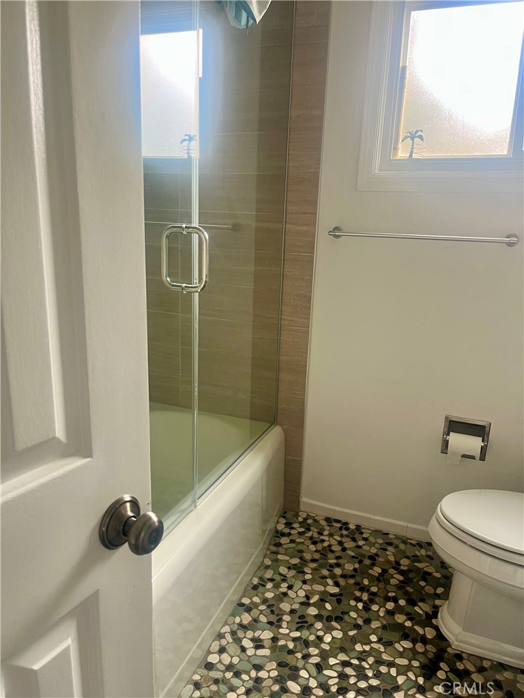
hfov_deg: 53.1
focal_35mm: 26
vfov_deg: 67.3
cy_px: 349
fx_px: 525
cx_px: 262
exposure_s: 1/60
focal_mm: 5.1
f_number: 1.6
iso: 80
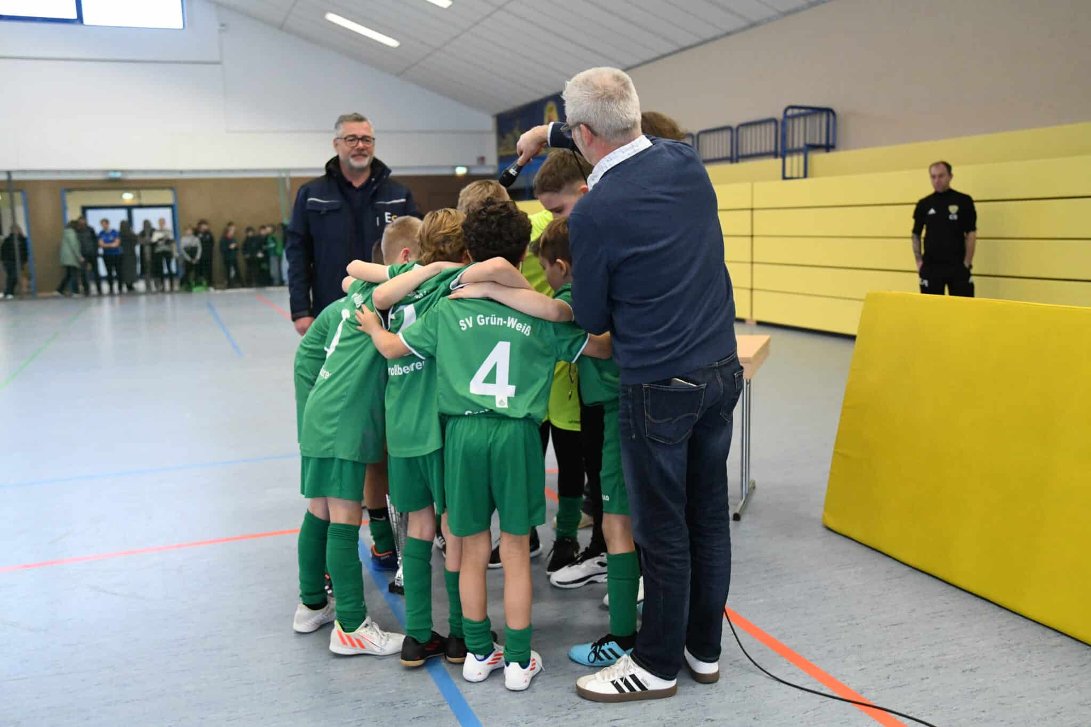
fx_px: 1030
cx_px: 546
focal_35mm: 34
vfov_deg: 38.9
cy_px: 364
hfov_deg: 55.8
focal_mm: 34
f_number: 2.8
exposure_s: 1/1000
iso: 8000
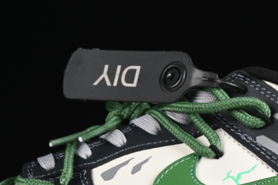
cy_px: 112
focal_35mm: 243
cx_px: 196
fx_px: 1874
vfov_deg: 5.7
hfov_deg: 8.5
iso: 160
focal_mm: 47
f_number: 7.1
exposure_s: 1/160
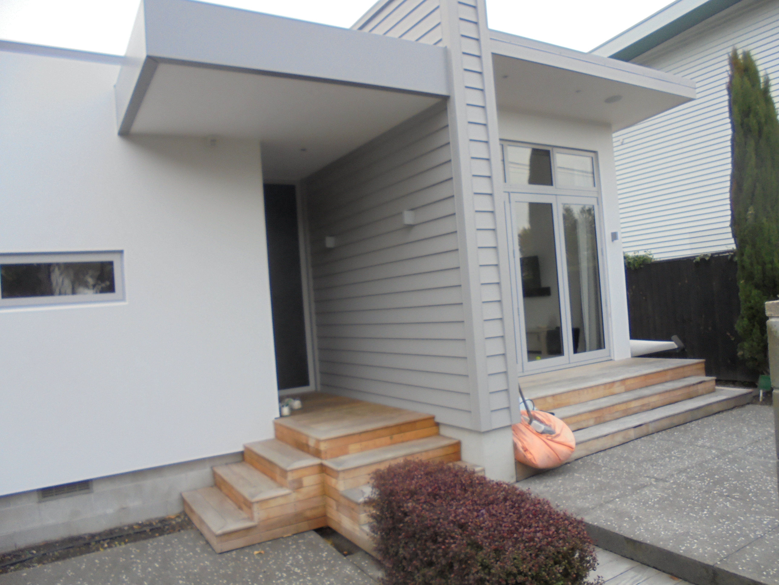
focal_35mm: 26
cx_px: 390
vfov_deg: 53.1
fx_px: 585
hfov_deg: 67.3
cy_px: 292
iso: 100
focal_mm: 4.6
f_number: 3.5
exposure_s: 1/40
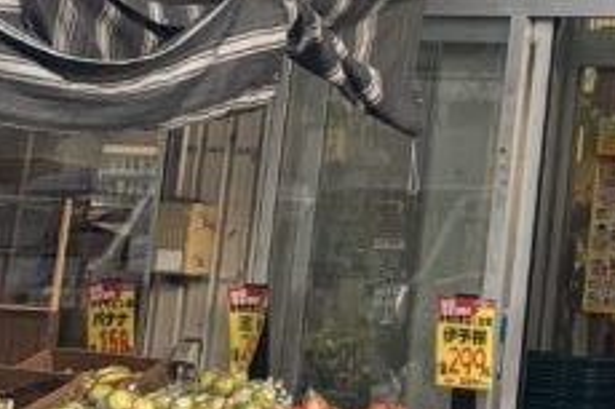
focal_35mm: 113
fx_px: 1929
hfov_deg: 15.4
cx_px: 1128
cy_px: -281
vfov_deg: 11.4
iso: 50
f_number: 1.6
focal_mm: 5.96
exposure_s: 1/568
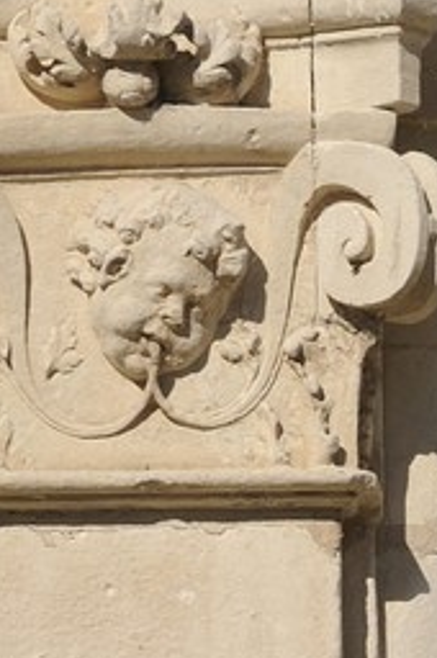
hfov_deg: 1.5
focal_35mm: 938
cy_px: 964
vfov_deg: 2.2
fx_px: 17124
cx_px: 1116
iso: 200
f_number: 14
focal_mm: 150
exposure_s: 1/320
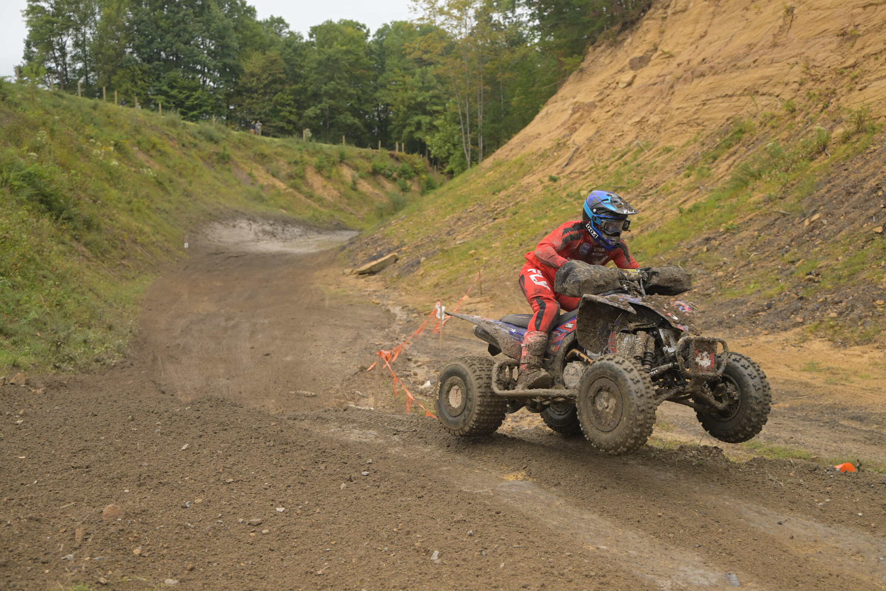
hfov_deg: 50.7
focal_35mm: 38
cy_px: 296
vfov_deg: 35.1
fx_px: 935
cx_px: 443
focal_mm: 38
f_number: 3.2
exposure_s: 1/2000
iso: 500
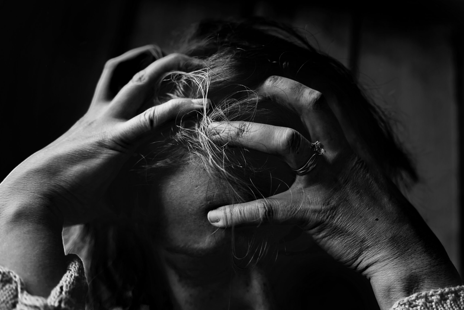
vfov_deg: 42.4
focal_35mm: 31
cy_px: 155
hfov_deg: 60.3
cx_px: 232
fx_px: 400
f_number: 2.8
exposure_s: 1/160
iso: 200
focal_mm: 31
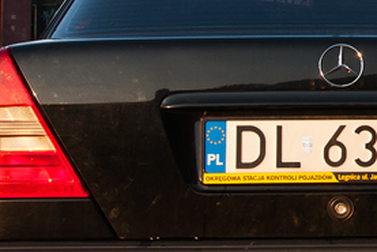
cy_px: 62
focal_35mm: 144
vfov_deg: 9.5
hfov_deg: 13.5
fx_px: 1509
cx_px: 540
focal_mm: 26
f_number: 9
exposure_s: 1/160
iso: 200
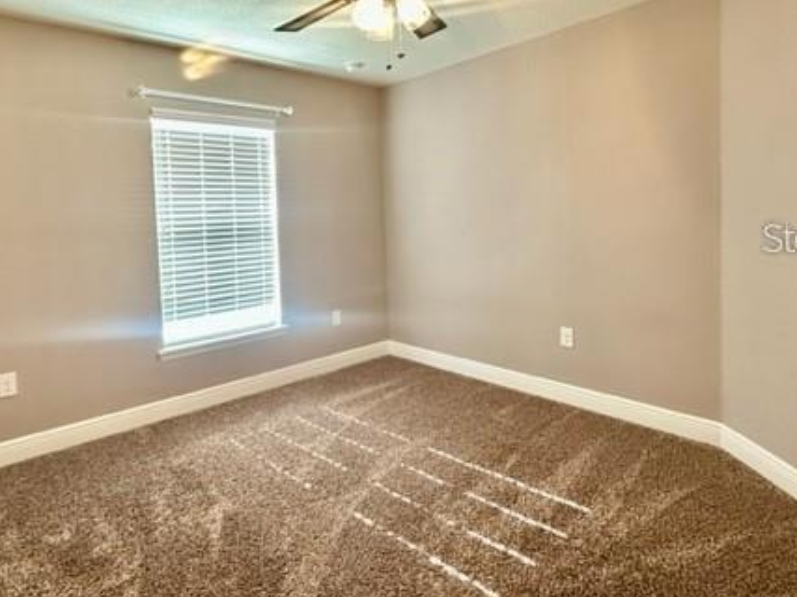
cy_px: 237
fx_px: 483
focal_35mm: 21
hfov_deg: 78.5
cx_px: 342
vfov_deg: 62.8
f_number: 2.2
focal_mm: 2.22
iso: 500
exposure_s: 1/60
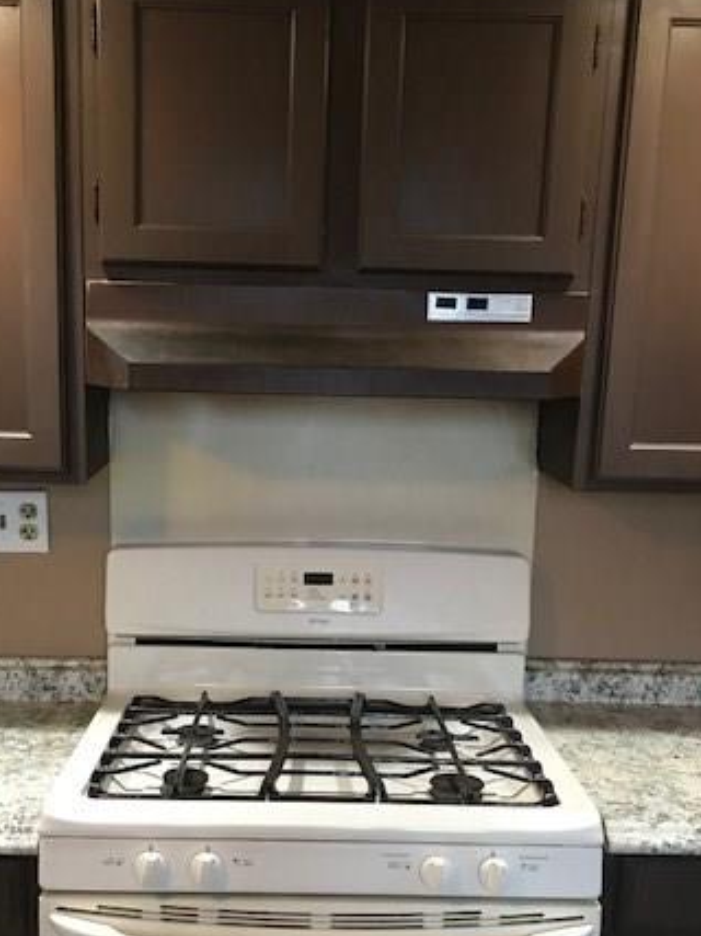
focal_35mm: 42
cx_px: 300
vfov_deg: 44.3
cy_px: 603
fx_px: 1135
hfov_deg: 34.3
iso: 100
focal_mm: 3.99
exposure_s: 1/15
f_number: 1.8
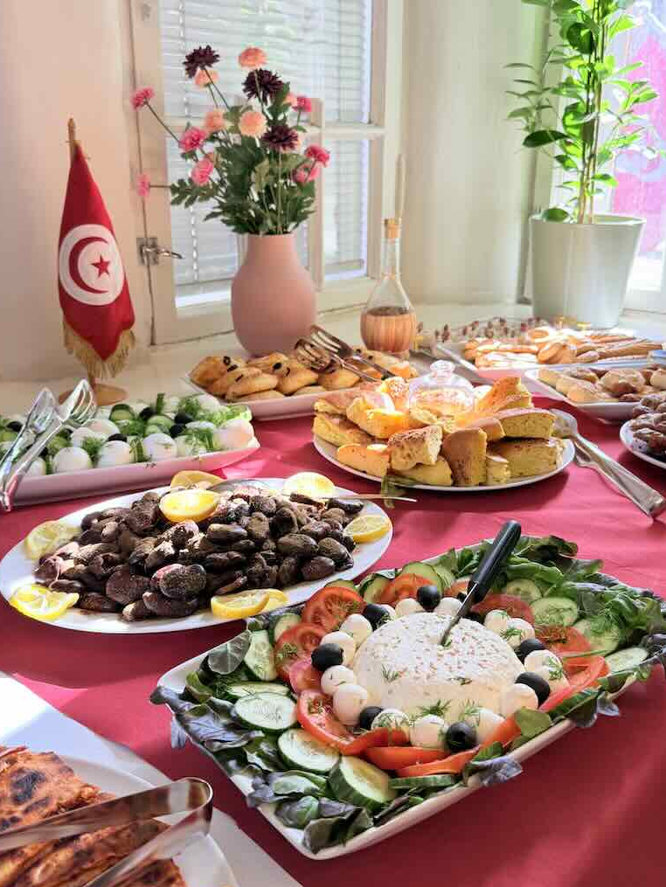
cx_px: 336
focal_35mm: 26
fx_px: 667
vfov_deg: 67.2
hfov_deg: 53.1
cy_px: 467
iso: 64
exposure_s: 1/100
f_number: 1.78
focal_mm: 6.76
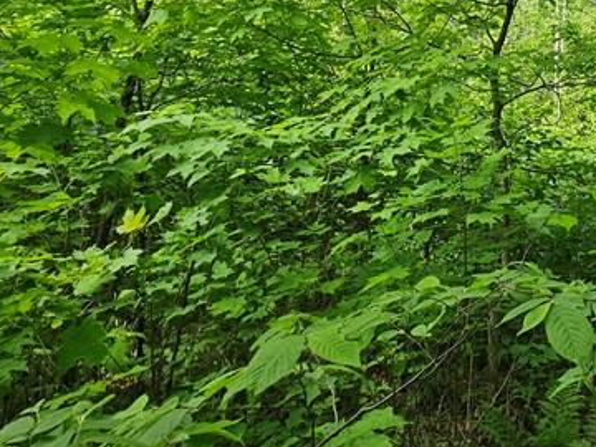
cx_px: 556
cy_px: -28
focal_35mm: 37
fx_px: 637
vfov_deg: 34.2
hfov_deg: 44.7
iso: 50
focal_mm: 2.2
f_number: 2.2
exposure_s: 1/574
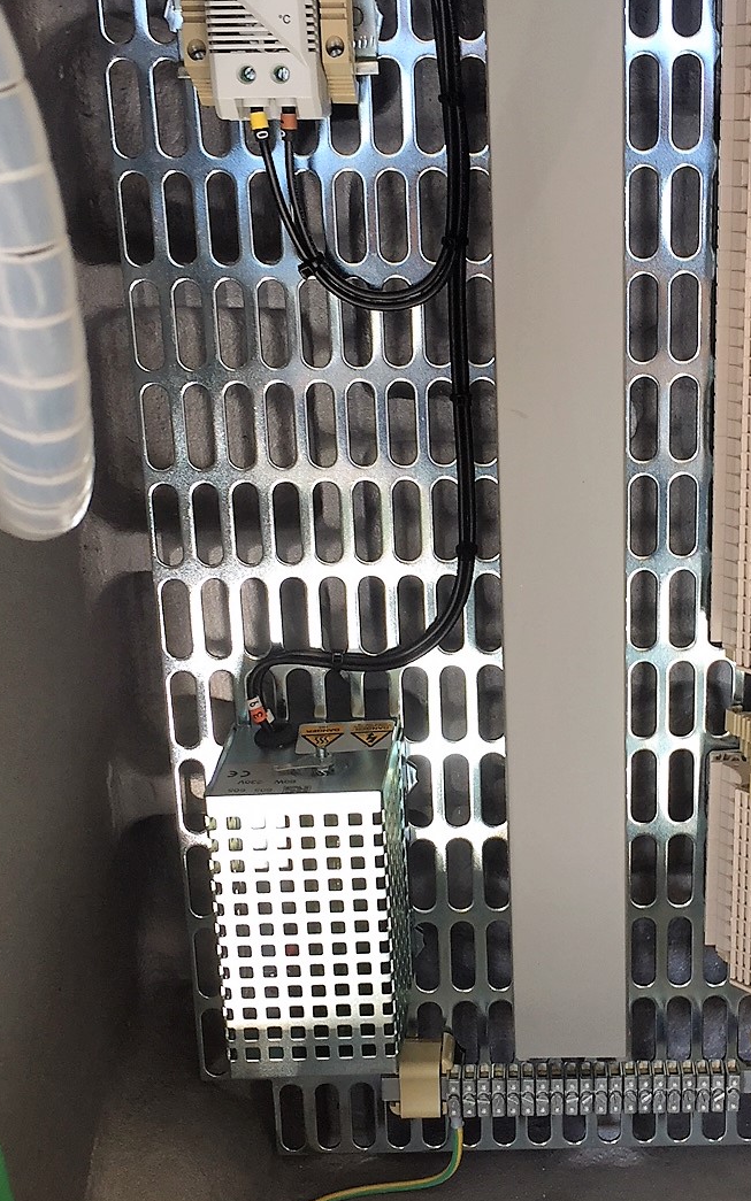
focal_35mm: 48
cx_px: 557
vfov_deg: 41.8
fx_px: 1572
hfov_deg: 26.5
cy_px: 584
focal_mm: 4.15
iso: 32
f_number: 2.2
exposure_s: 1/50
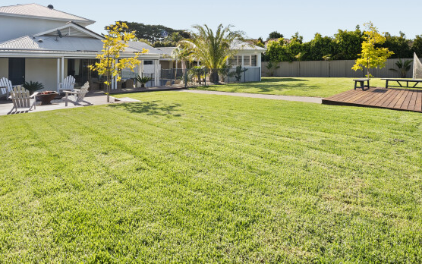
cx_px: 186
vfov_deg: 52.6
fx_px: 253
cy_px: 64
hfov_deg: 79.3
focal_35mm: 22
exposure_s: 1/800
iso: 400
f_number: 7.1
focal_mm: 15
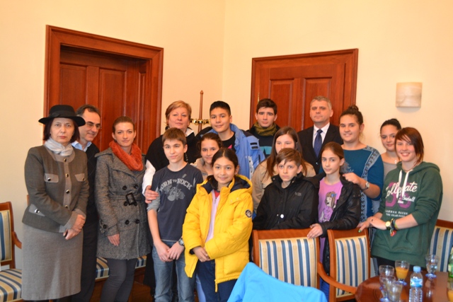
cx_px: 226
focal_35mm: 39
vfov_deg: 34.2
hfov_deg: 49.5
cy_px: 151
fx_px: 491
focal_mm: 26
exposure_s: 1/60
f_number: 4.2
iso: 1250
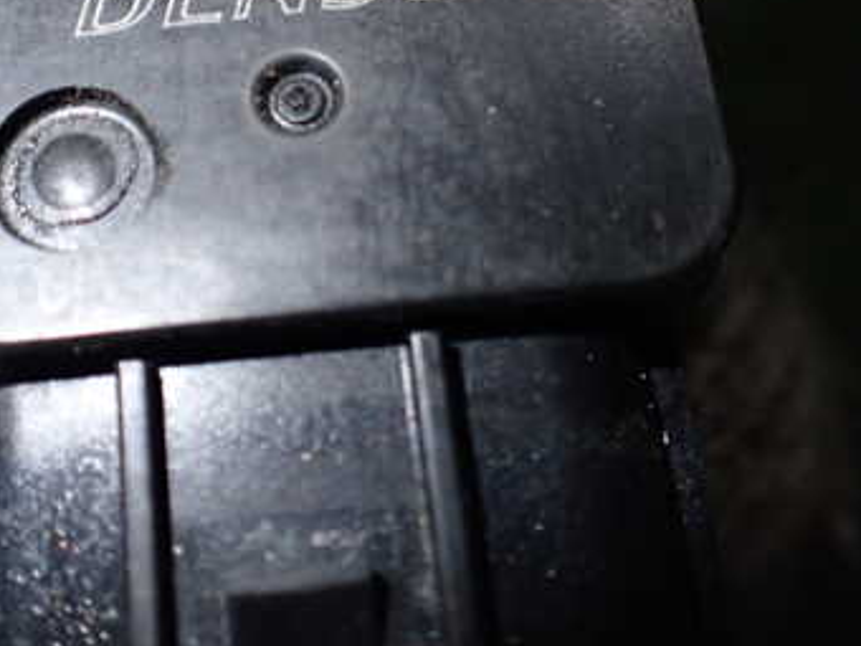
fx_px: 1318
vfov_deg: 27.1
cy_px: 147
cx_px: 271
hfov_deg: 35.7
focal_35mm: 53
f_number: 2.3
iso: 400
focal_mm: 5.4
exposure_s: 1/125
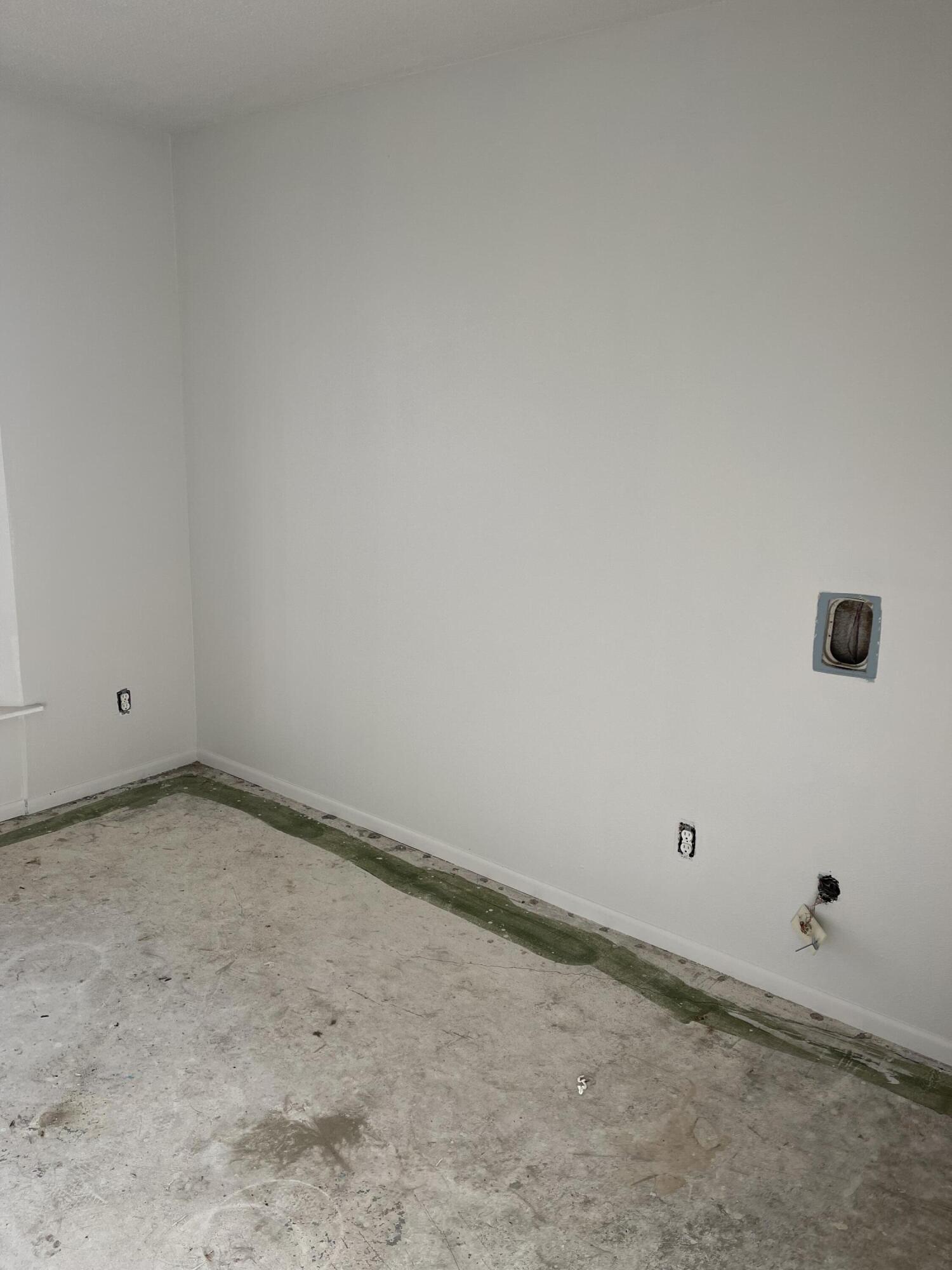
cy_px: 635
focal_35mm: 26
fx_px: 953
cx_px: 476
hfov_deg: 53.1
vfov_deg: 67.3
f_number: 1.6
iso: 32
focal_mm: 5.1
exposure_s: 1/121
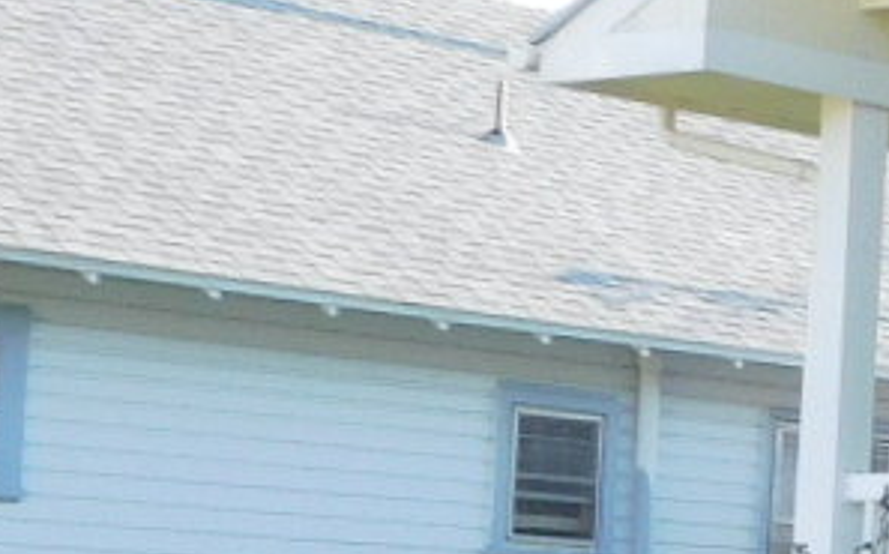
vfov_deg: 9.0
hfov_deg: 11.6
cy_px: 656
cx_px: 2230
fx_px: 3461
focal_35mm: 143
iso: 125
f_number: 3.4
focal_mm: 4.5
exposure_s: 1/250
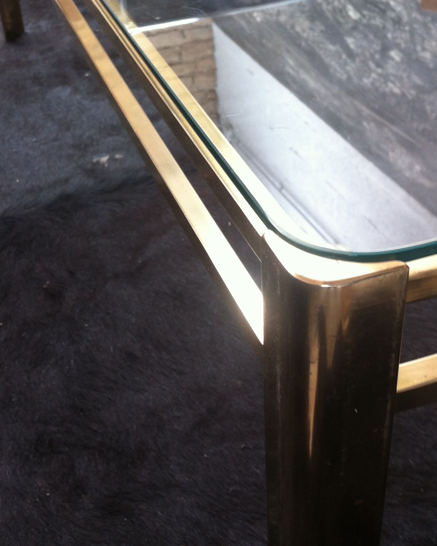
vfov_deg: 35.3
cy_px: 224
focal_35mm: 53
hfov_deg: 28.6
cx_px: 222
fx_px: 857
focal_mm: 3.85
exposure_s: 1/15
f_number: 2.8
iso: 80
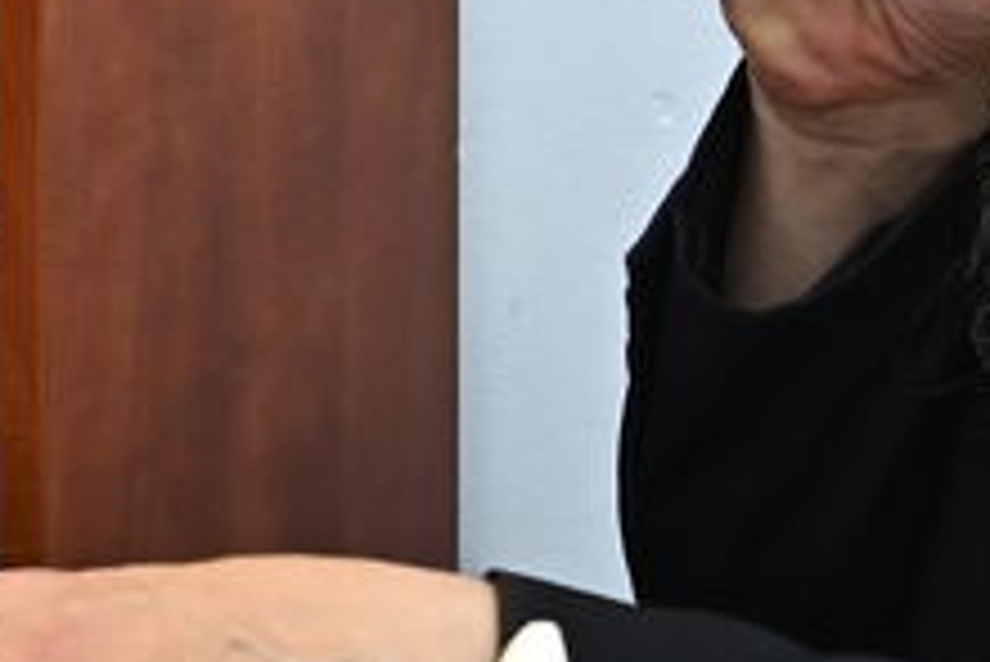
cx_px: -50
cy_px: -919
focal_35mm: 216
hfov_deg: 9.4
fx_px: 5944
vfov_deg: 6.1
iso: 1000
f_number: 4
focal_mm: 34
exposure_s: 1/160
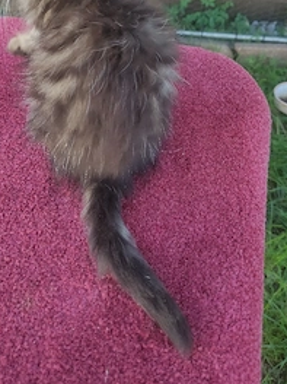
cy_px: 93
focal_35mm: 38
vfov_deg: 47.1
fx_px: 420
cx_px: 106
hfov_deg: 37.4
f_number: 1.89
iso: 100
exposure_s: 1/100
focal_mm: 5.43
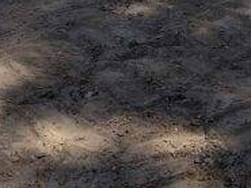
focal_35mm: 144
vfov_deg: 9.2
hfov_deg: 13.2
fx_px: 1045
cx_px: 339
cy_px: -273
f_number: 1.8
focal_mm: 4.25
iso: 25
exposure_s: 1/1235
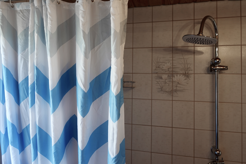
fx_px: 178
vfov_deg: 49.5
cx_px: 123
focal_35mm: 26
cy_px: 82
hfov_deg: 69.4
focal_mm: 9.4
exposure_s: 1/30
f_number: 2.2
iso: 125
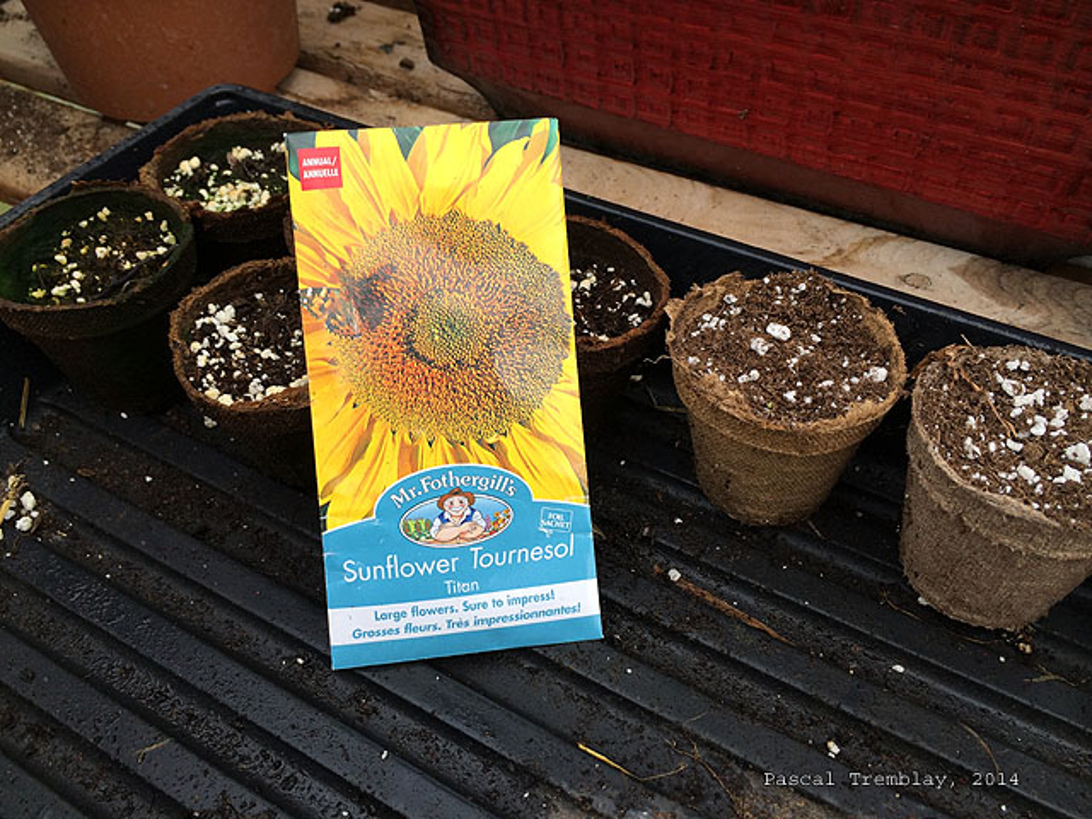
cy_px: 410
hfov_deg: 60.0
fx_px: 946
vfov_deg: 46.8
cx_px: 546
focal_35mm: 30
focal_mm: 4.12
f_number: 2.2
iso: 32
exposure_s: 1/154
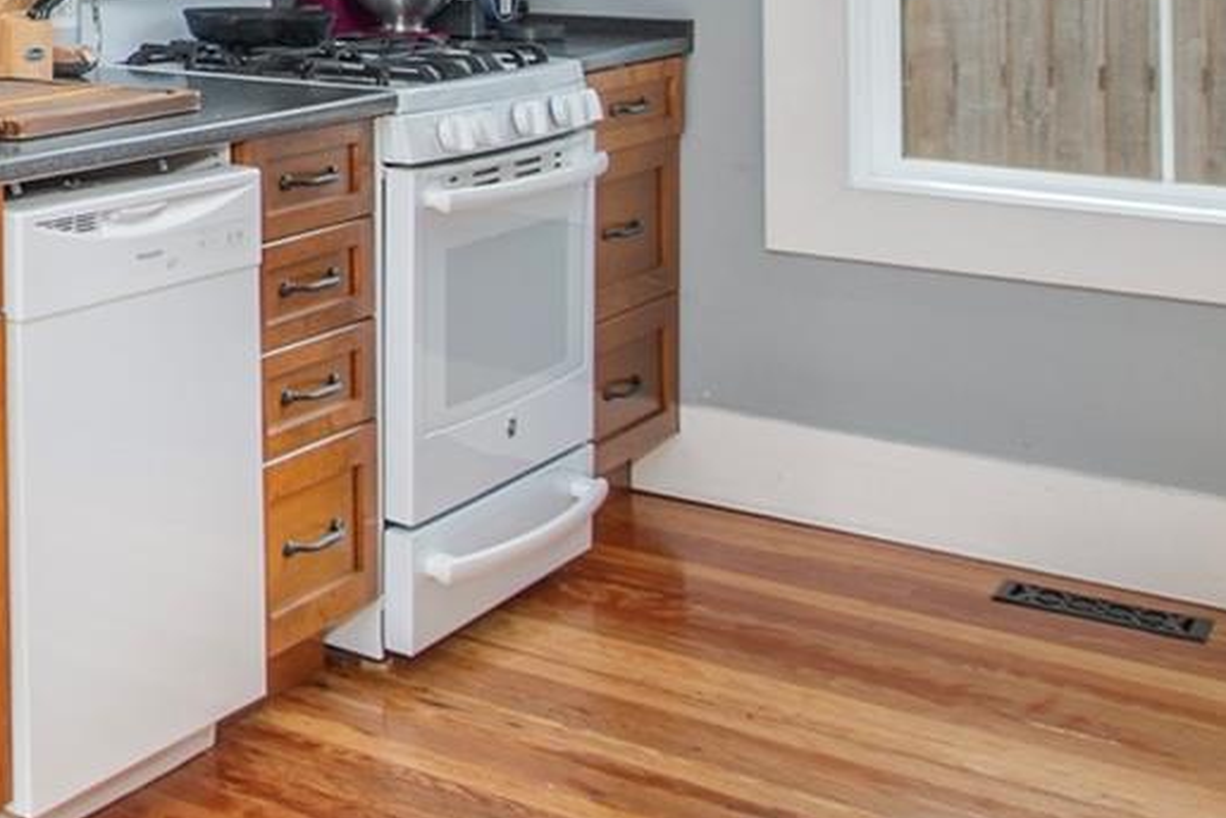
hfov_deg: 27.2
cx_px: -520
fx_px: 1908
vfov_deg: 22.7
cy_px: -103
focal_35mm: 56
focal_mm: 12
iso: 320
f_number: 8
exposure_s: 1/13
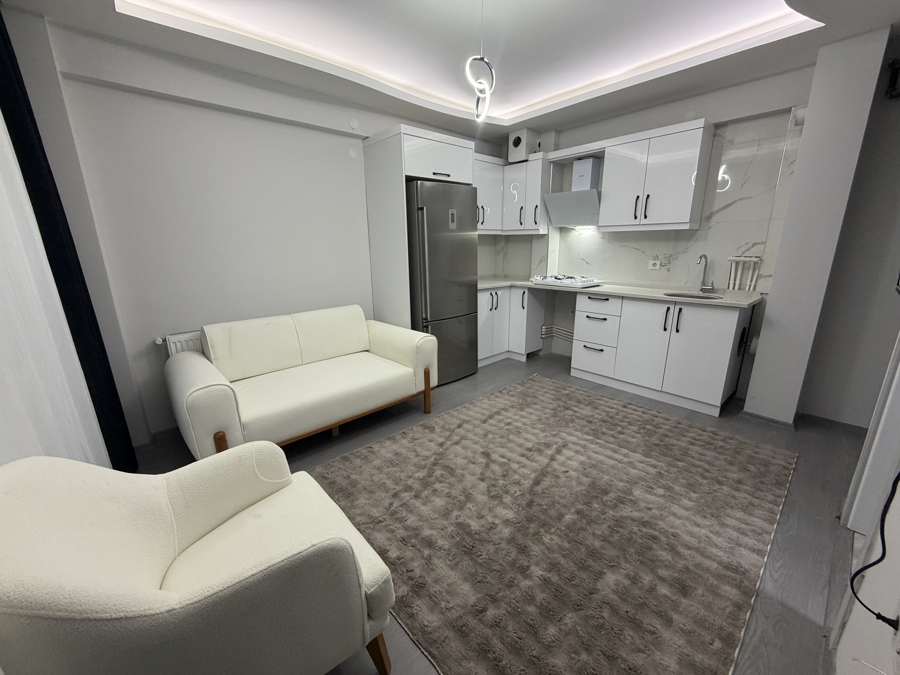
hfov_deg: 102.1
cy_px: 338
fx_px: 364
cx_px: 450
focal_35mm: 14
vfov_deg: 85.7
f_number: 2.2
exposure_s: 1/50
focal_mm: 2.22
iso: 200
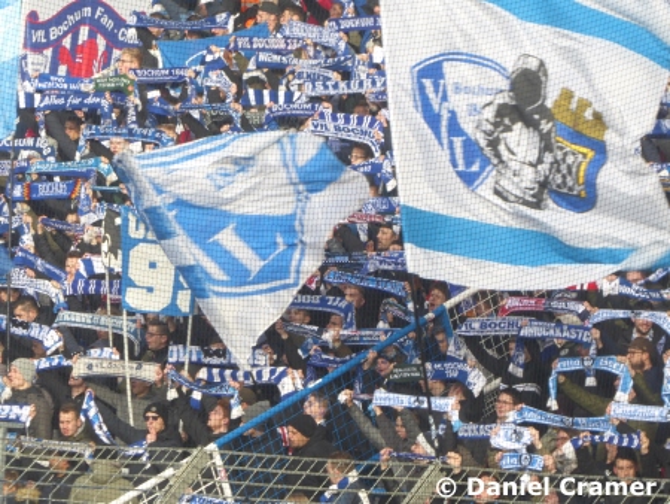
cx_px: 335
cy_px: 252
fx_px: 8347
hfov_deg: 4.6
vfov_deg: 3.5
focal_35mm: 431
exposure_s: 1/100
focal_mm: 77.3
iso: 125
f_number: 6
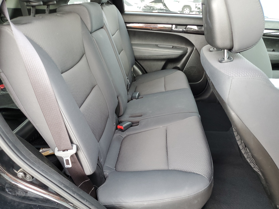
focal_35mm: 26
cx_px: 140
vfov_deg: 53.1
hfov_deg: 67.3
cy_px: 104
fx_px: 210
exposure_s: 1/60.2
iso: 101
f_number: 1.5
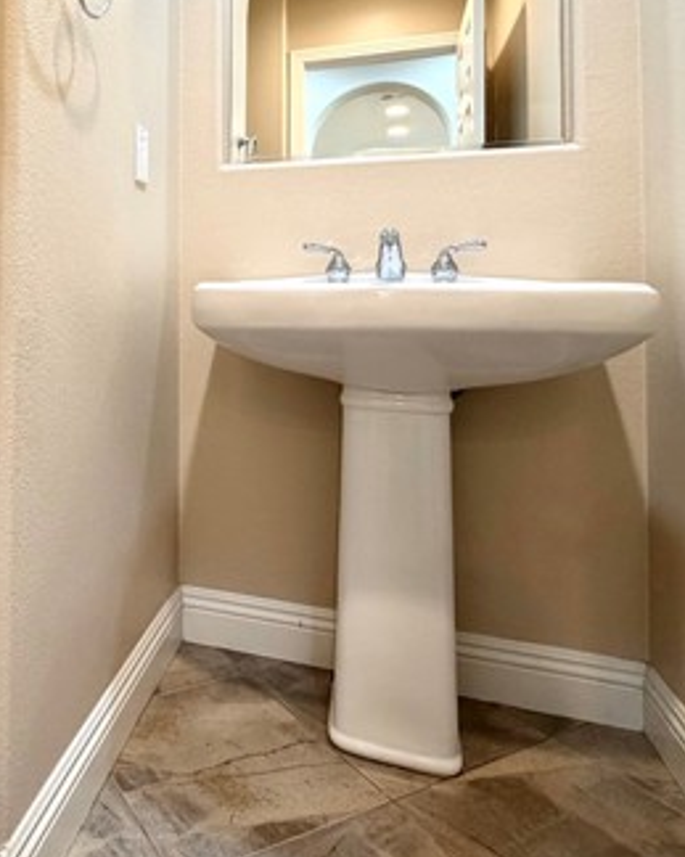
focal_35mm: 27
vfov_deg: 62.3
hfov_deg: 49.3
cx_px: 114
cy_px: 278
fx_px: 685
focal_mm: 2.22
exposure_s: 1/60
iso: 200
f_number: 2.2
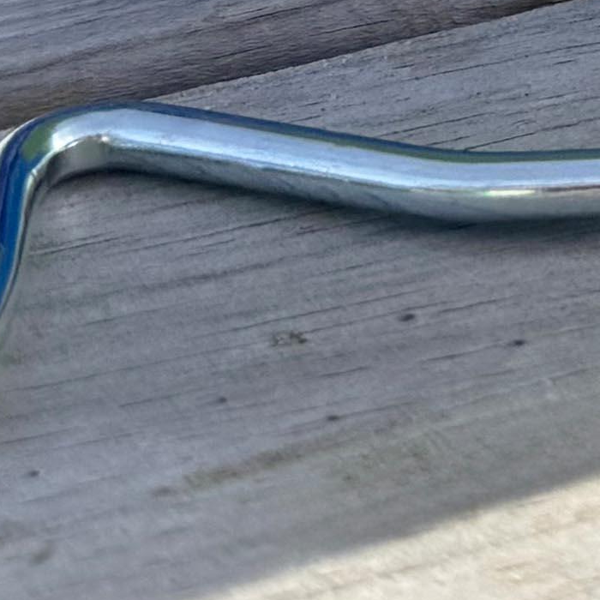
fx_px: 3393
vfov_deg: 9.3
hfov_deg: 9.4
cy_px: -693
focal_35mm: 173
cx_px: 1258
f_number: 1.78
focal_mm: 6.86
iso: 80
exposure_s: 1/2833
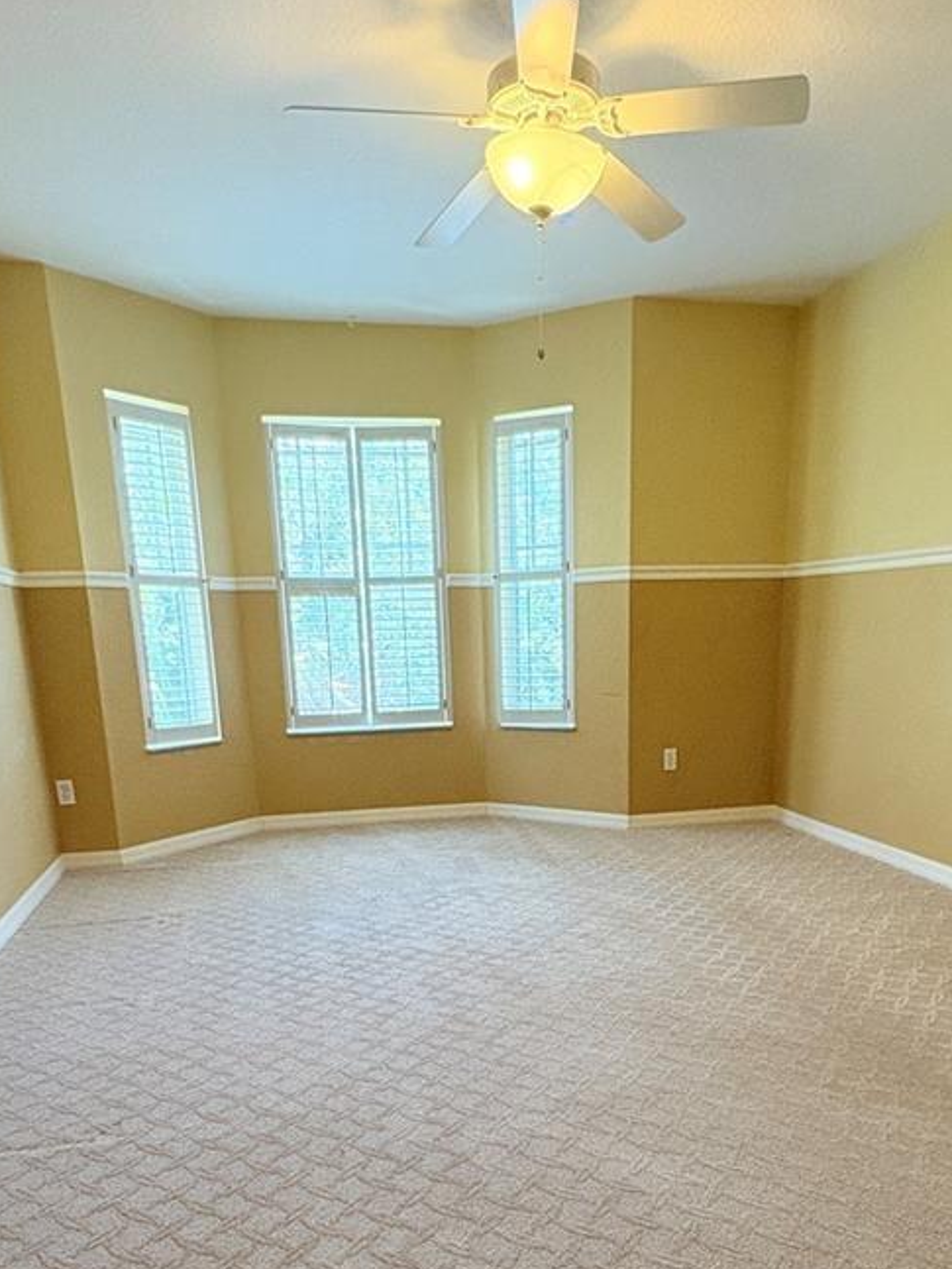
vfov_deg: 64.7
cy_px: 888
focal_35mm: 26
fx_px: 953
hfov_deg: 53.1
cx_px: 489
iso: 320
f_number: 2.2
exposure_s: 1/120
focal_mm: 2.22
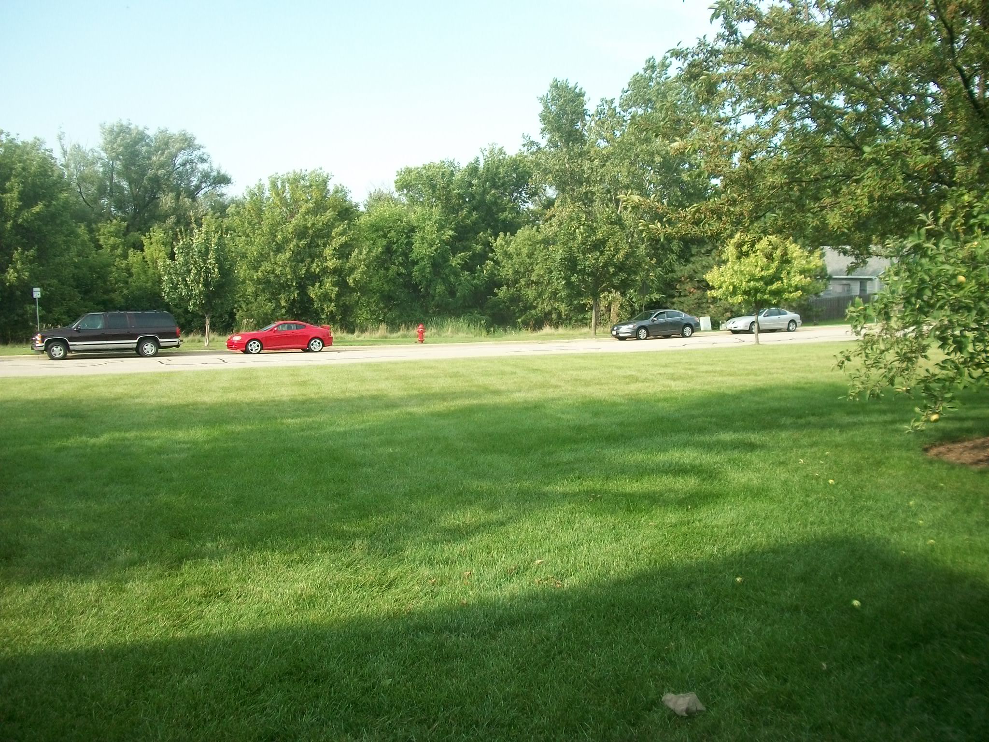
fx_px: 914
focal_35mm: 32
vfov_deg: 44.2
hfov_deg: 56.8
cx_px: 494
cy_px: 371
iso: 80
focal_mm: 5.7
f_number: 2.9
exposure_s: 1/400
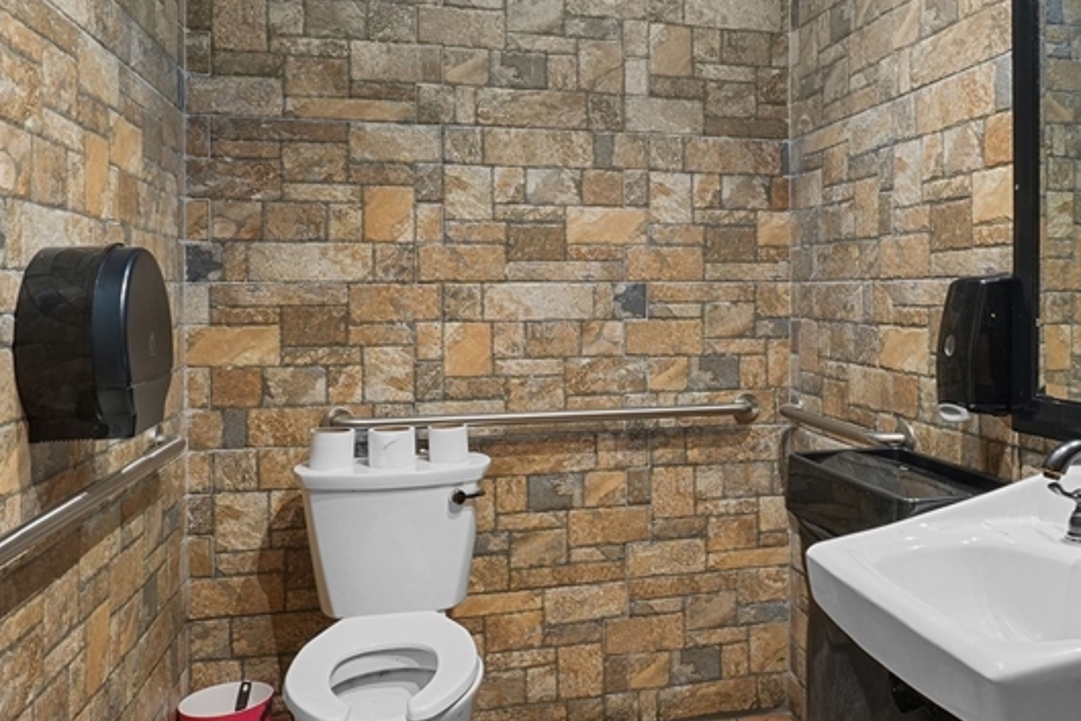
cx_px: 709
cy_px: 262
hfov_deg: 59.1
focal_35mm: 31
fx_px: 931
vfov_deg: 42.0
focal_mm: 11
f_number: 6.3
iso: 400
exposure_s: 1/2
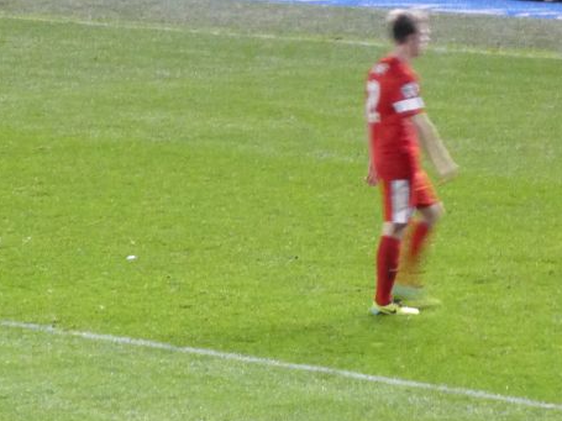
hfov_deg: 4.9
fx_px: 6590
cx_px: 319
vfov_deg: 3.7
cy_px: 80
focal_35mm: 406
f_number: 5.4
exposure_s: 1/20
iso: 800
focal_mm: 27.6
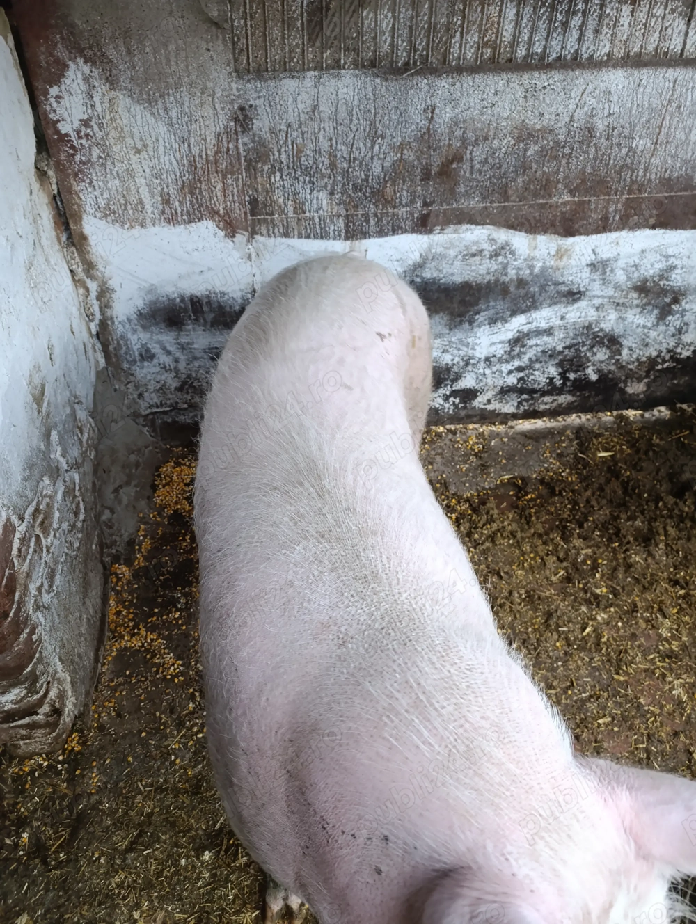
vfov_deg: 73.8
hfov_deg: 59.0
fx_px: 615
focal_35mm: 23
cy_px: 462
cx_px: 348
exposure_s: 1/100
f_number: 1.6
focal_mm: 6.14
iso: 640
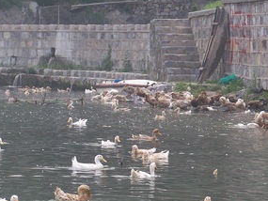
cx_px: 262
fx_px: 2153
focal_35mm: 278
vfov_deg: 5.3
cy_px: 132
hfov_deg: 7.1
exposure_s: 1/160
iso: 64
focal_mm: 21.1
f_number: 5
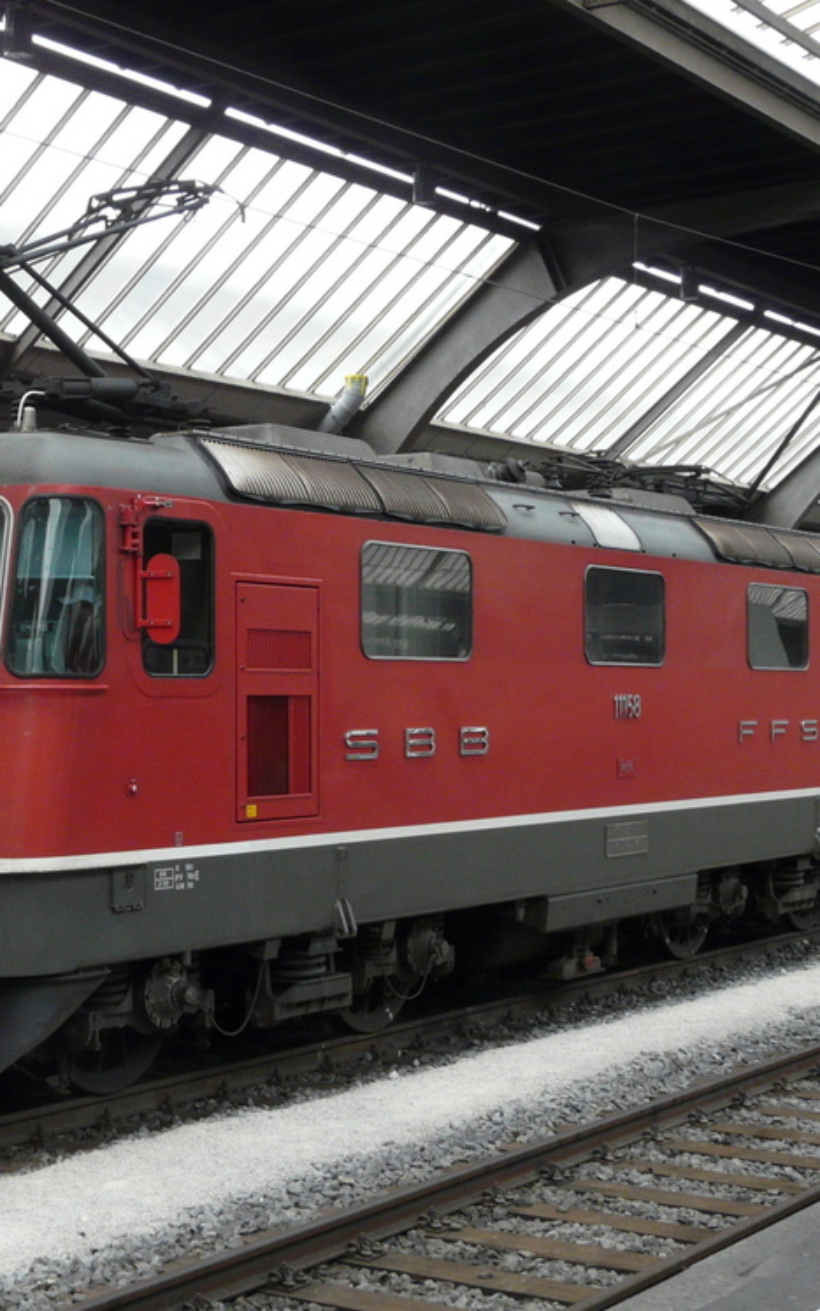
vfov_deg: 33.5
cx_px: 279
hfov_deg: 21.2
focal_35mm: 61
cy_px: 655
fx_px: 2181
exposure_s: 1/100
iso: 200
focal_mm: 7
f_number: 3.2
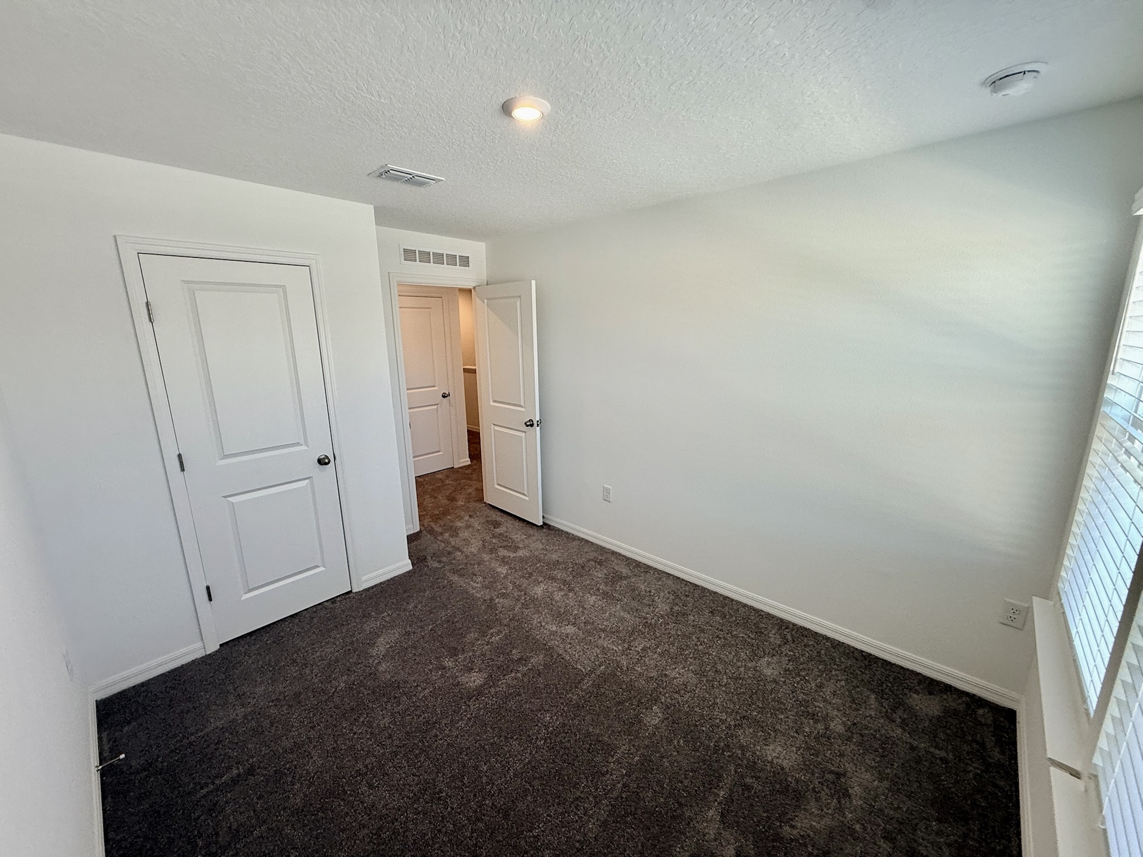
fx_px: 462
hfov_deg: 102.1
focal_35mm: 14
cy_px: 428
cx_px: 572
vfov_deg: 85.7
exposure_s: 1/120
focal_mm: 2.22
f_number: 2.2
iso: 64
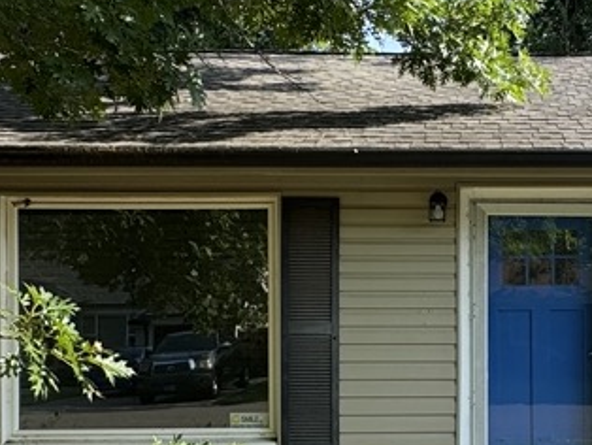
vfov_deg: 25.4
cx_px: 481
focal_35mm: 57
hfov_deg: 32.7
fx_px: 976
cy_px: 334
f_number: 2.2
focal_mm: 2.22
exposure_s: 1/383
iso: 40
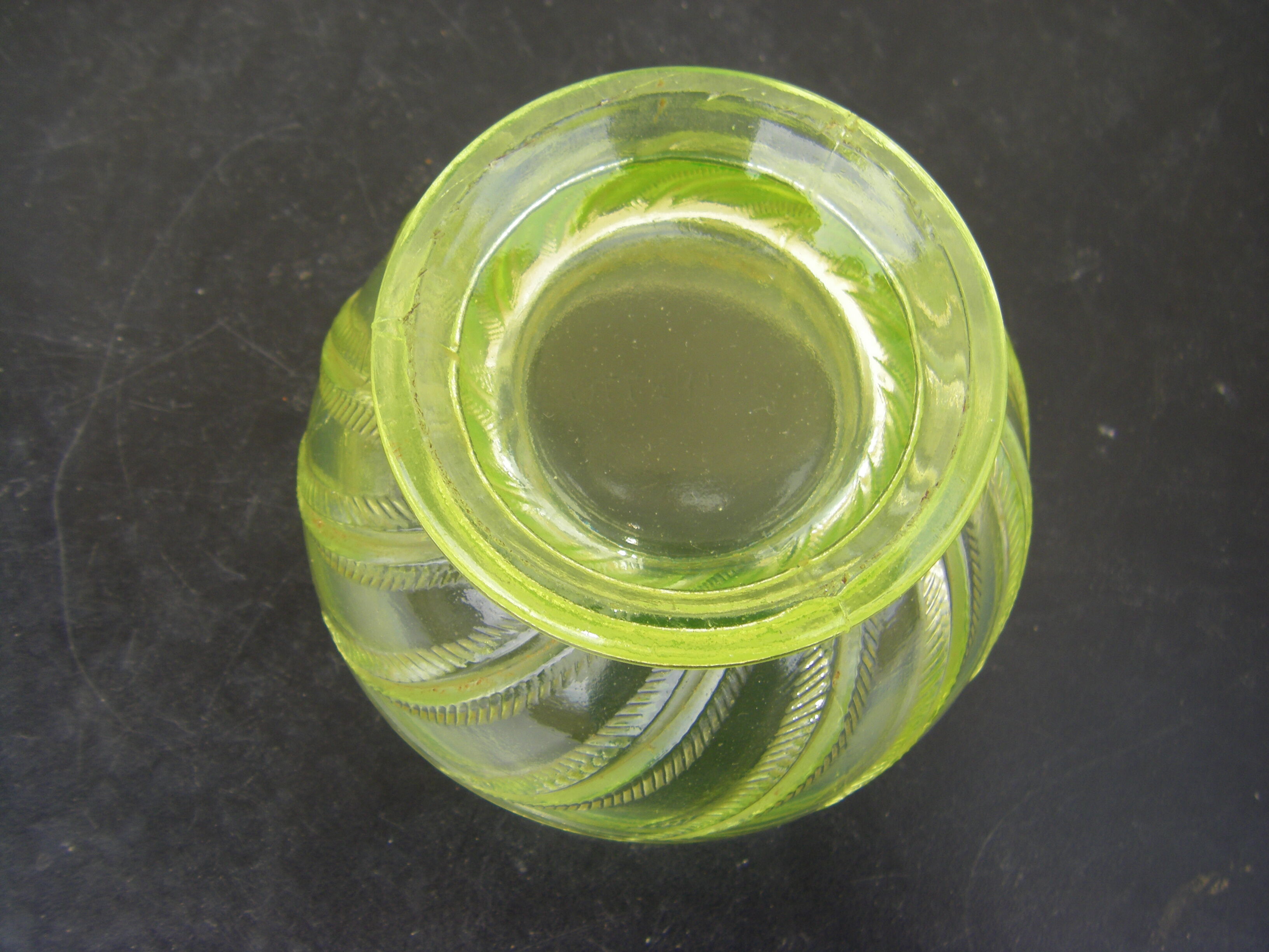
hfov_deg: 49.0
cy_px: 476
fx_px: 1393
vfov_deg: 37.7
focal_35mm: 38
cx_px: 634
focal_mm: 6.3
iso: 64
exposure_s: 1/125
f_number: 3.5
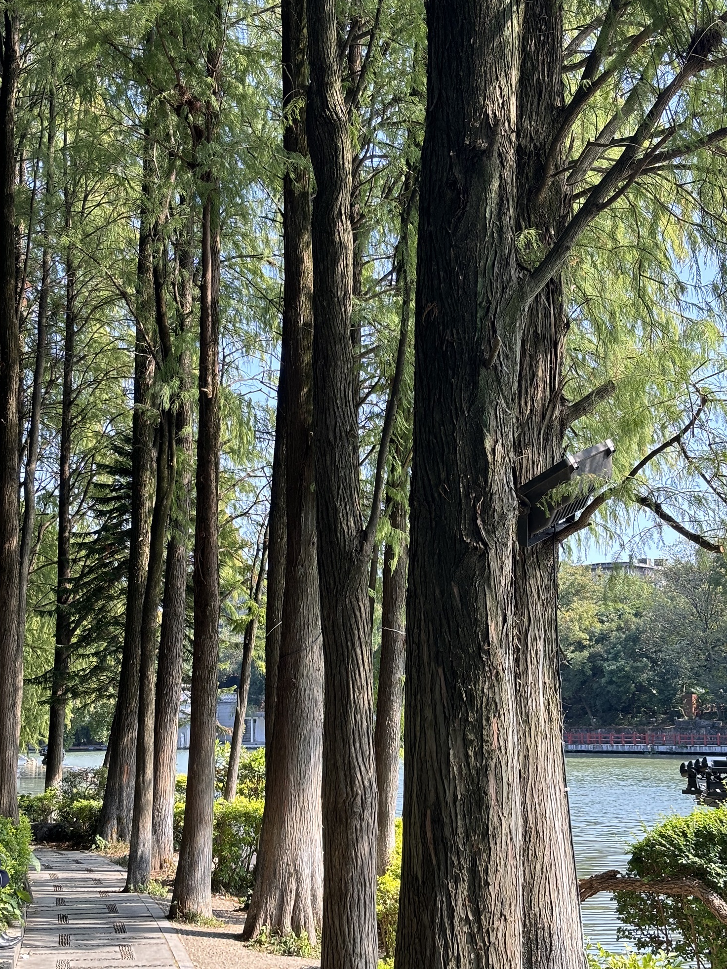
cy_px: 477
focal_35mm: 53
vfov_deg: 36.2
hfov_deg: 27.5
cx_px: 364
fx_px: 1484
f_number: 1.6
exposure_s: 1/298
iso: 32
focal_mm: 5.96
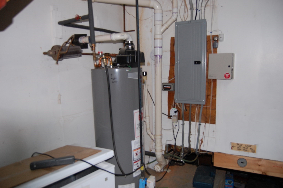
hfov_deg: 67.4
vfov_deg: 47.9
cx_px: 142
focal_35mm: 27
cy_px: 94
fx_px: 212
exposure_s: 1/60
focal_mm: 18
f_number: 3.5
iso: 400
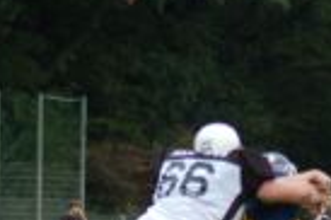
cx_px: 366
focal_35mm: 497
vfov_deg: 2.8
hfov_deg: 4.1
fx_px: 4564
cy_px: 329
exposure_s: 1/500
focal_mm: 100
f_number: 4.2
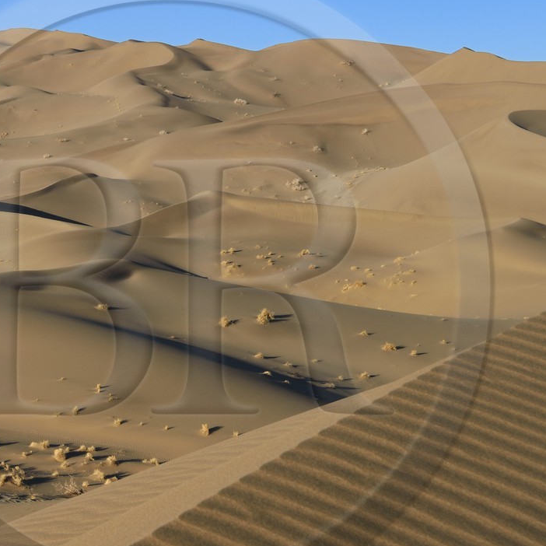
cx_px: 169
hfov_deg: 18.6
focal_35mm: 93
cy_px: 288
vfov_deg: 18.7
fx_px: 1660
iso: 200
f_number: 14
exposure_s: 1/160
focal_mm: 48
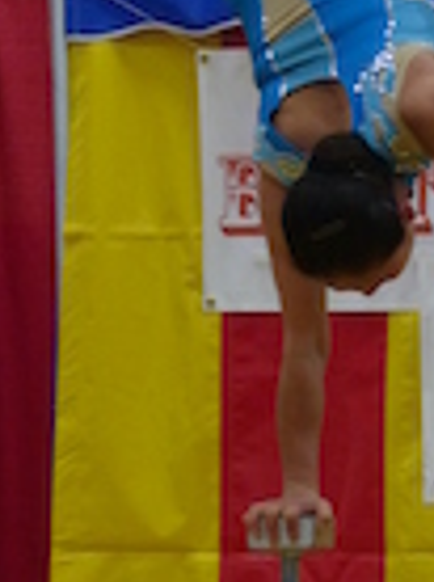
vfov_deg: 6.0
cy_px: 51
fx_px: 5550
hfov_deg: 4.5
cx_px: 341
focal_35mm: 331
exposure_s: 1/40
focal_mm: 20.5
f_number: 2.8
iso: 400
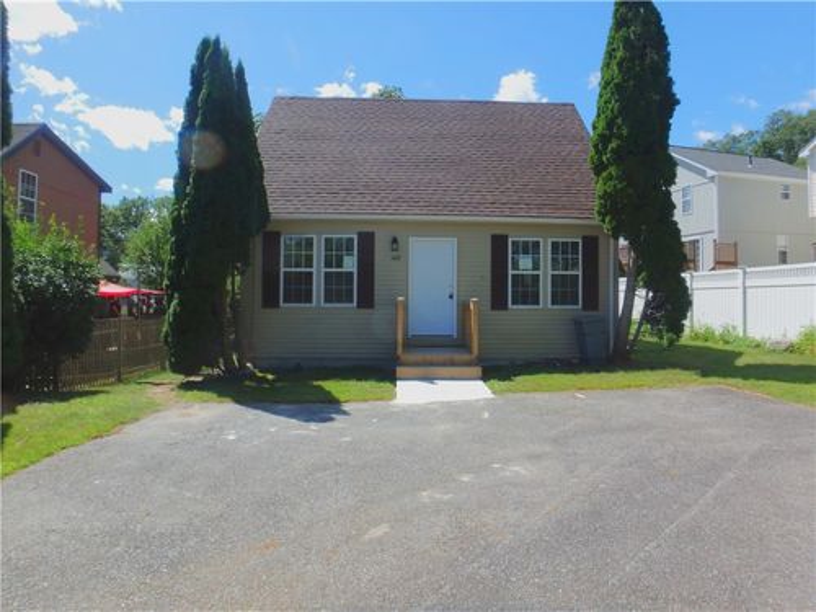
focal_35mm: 21
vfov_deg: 63.4
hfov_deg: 79.0
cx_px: 408
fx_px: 495
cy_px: 306
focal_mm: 3.7
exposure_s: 1/400
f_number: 6
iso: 125
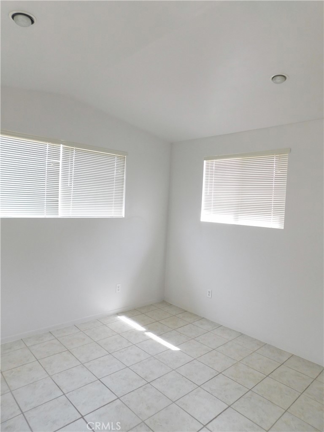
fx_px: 287
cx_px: 162
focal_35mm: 23
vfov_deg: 73.9
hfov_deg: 58.9
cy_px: 216
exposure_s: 1/50
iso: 125
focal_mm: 4
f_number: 3
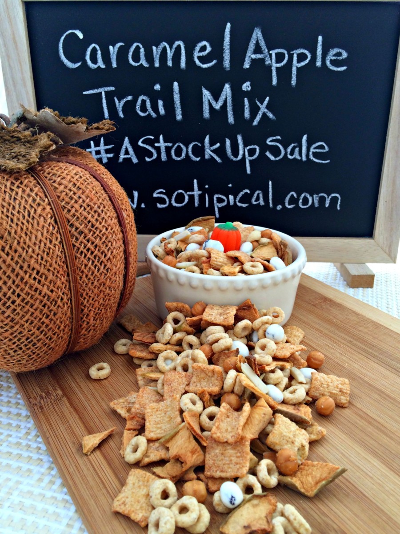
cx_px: 200
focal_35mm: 29
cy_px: 267
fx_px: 447
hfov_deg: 48.2
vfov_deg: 61.7
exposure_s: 1/186
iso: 32
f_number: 2.2
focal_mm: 4.15
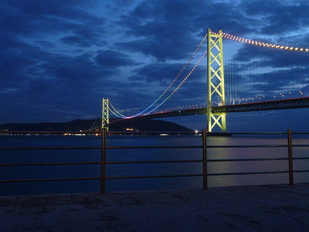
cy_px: 90
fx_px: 348
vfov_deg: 36.7
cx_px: 159
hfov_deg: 47.9
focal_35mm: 39
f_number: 2.8
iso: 80
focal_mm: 4.8
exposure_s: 8
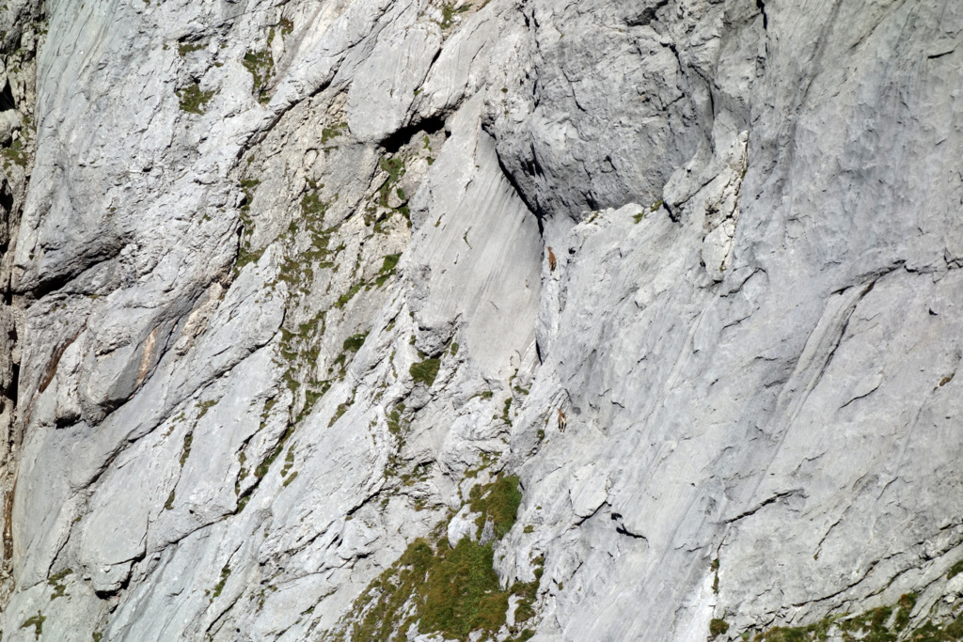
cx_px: 482
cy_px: 321
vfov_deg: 13.7
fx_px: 2675
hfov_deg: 20.4
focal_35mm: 100
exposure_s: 1/800
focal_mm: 37.1
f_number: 7.1
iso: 125
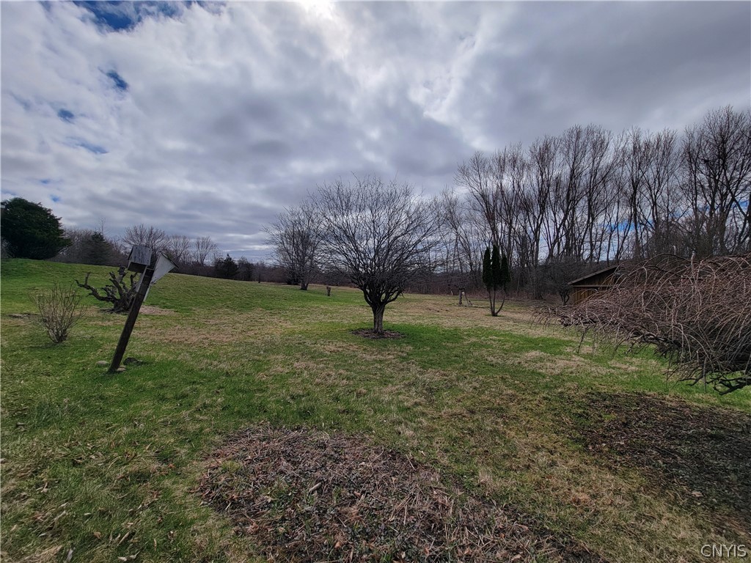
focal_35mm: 13
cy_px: 282
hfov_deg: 106.2
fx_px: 282
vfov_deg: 89.9
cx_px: 376
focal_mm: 2.2
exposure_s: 1/3318
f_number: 2.2
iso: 50
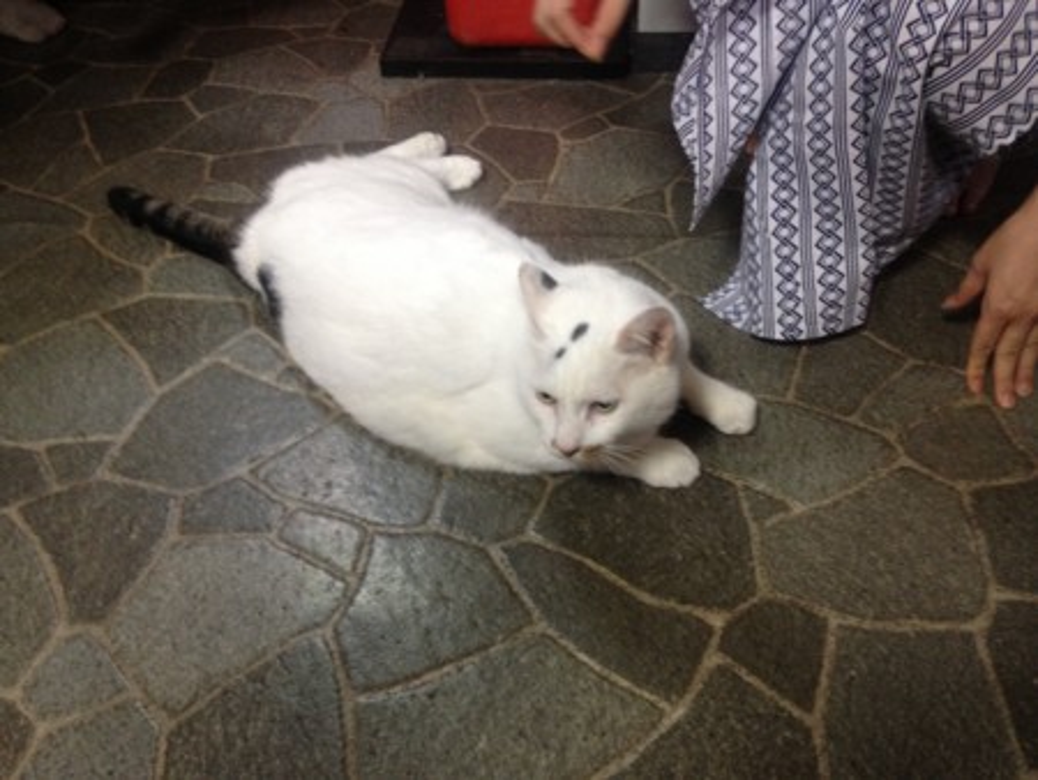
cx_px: 519
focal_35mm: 35
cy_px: 390
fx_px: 1050
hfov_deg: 52.6
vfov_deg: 40.7
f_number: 2.4
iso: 200
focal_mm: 4.28
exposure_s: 1/20
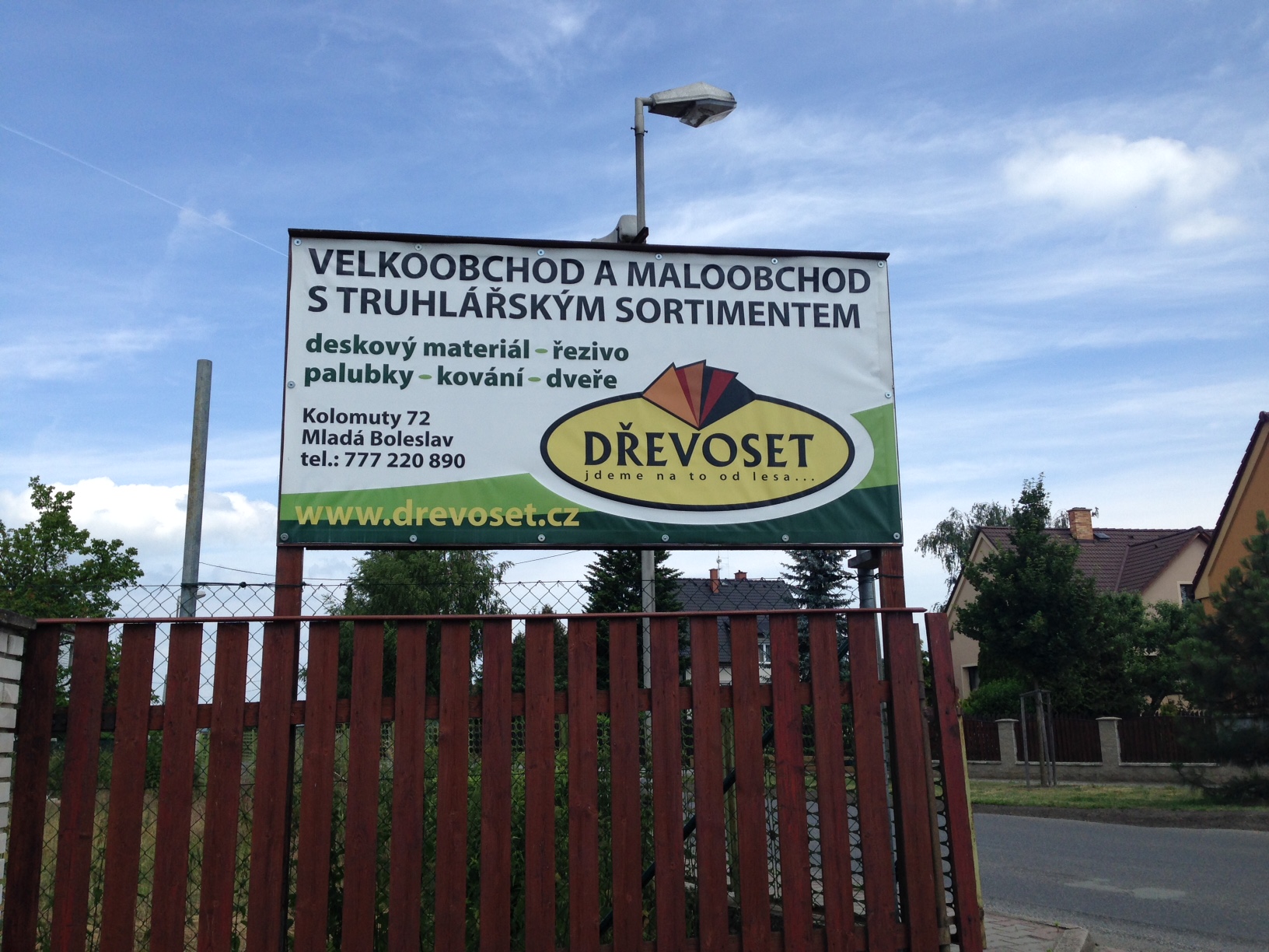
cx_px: 634
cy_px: 476
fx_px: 1210
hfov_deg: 55.4
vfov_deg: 42.9
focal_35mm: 33
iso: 50
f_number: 2.4
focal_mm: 4.12
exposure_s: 1/1506
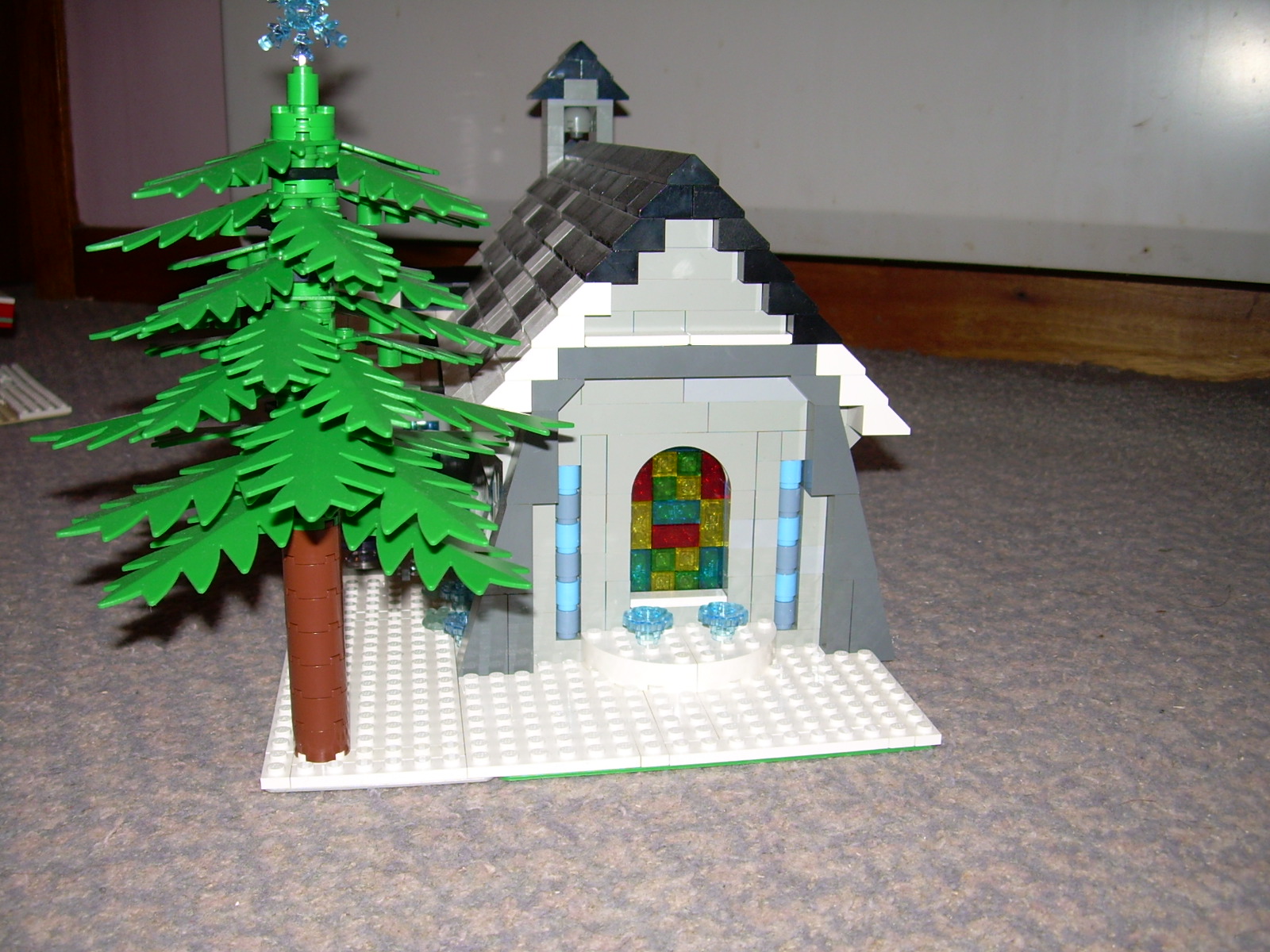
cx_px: 635
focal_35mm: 38
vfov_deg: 37.7
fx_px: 1394
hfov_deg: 49.0
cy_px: 476
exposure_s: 1/60
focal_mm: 6.3
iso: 50
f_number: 2.8
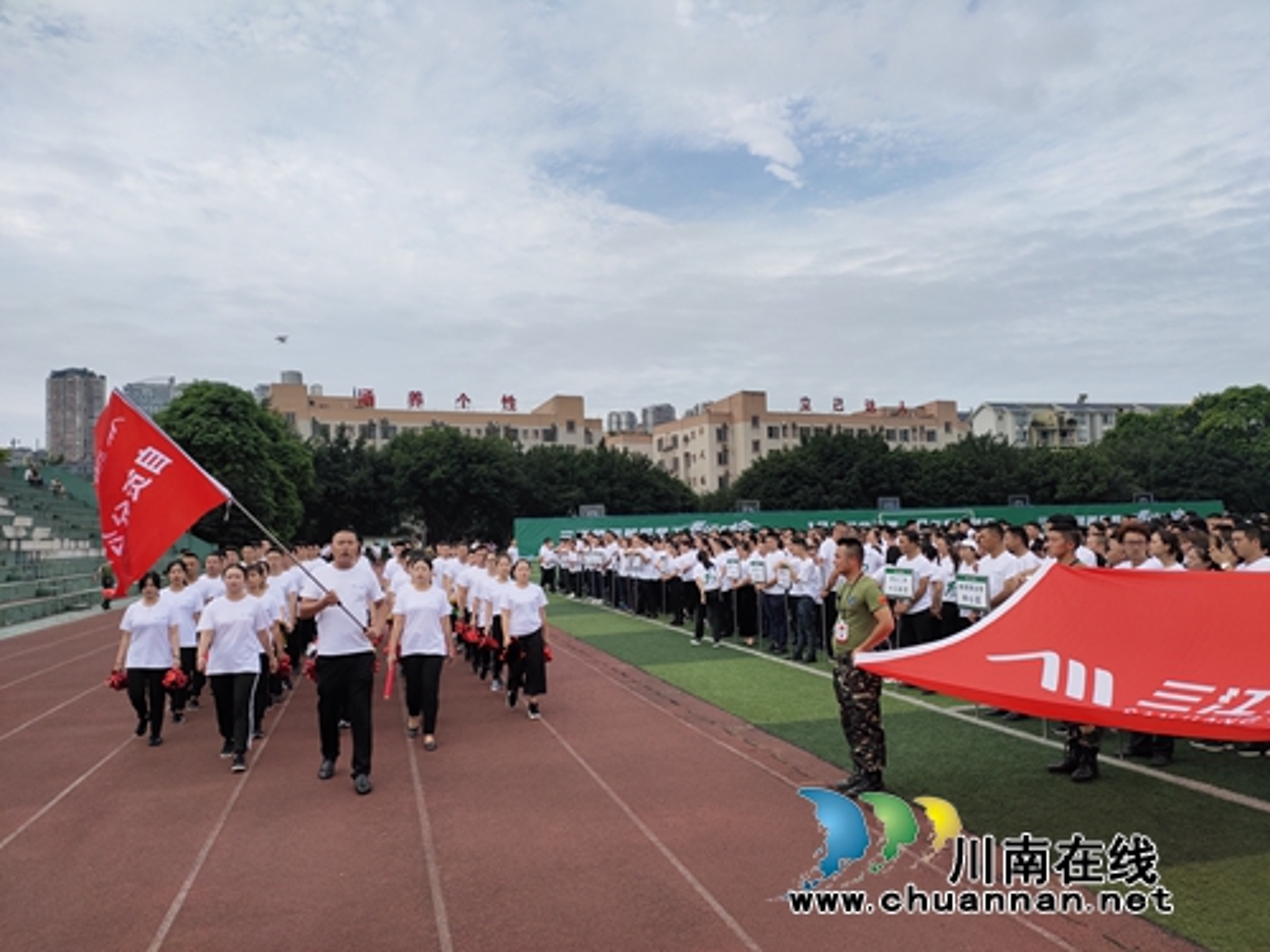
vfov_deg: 58.9
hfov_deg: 73.9
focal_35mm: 23
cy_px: 476
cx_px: 635
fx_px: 844
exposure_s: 1/1819
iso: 56
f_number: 1.79
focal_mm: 4.76
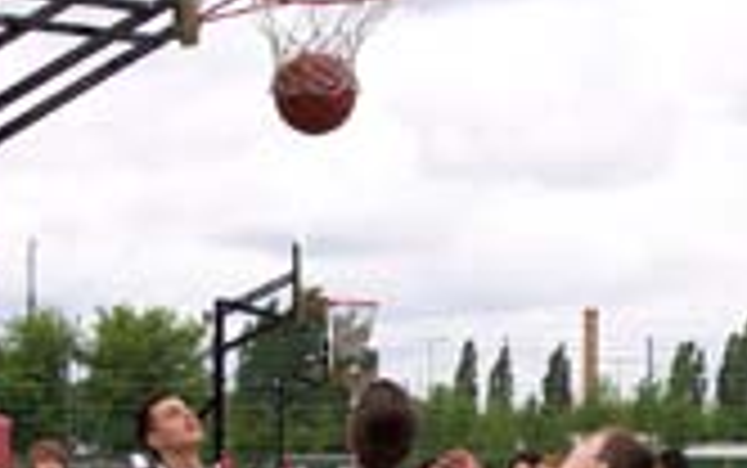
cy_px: 562
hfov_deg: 18.9
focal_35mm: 109
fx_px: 2221
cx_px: 621
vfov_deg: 11.8
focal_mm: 8
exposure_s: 1/350
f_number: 4.8
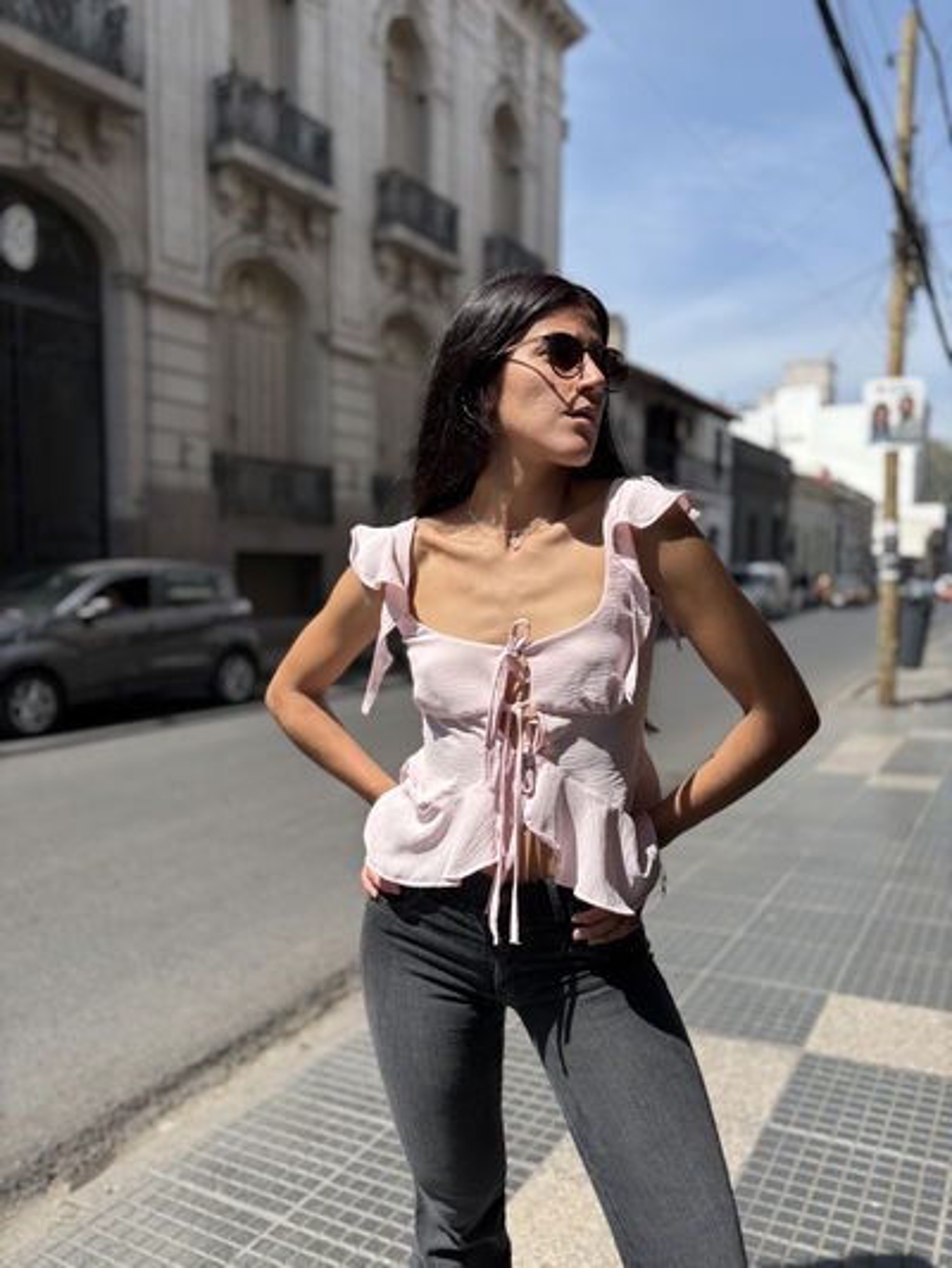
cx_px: 476
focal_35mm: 26
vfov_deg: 67.3
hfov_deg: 53.1
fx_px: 953
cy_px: 634
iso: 50
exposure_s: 1/2538
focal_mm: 5.96
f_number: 1.6
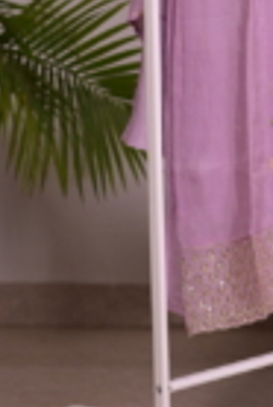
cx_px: 396
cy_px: -34
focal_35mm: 274
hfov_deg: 5.0
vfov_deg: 7.5
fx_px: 3109
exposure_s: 1/160
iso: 200
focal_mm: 85
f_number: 2.5
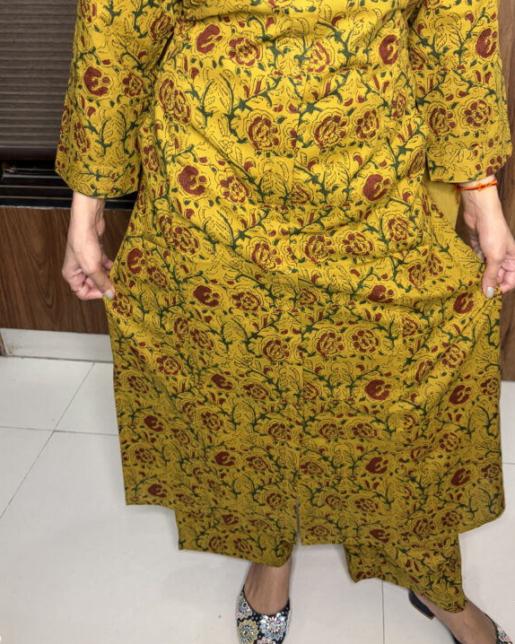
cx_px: 281
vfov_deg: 54.0
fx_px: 629
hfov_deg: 44.5
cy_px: 270
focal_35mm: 33
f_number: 1.6
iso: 160
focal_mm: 5.96
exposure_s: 1/50
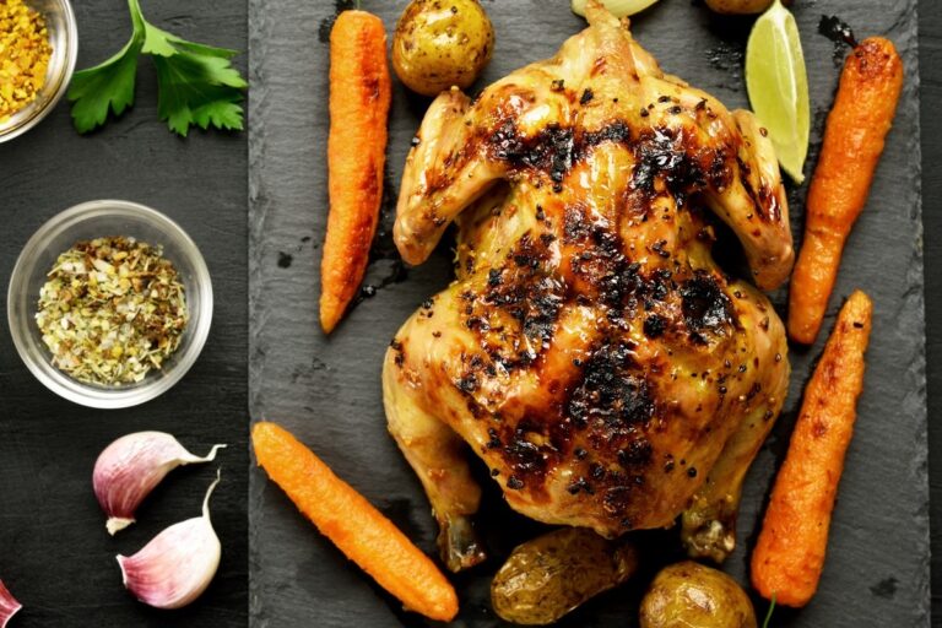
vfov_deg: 22.6
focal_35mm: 60
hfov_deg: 33.4
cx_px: 471
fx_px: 1570
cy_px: 314
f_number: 13
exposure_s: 1/160
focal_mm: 60
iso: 100
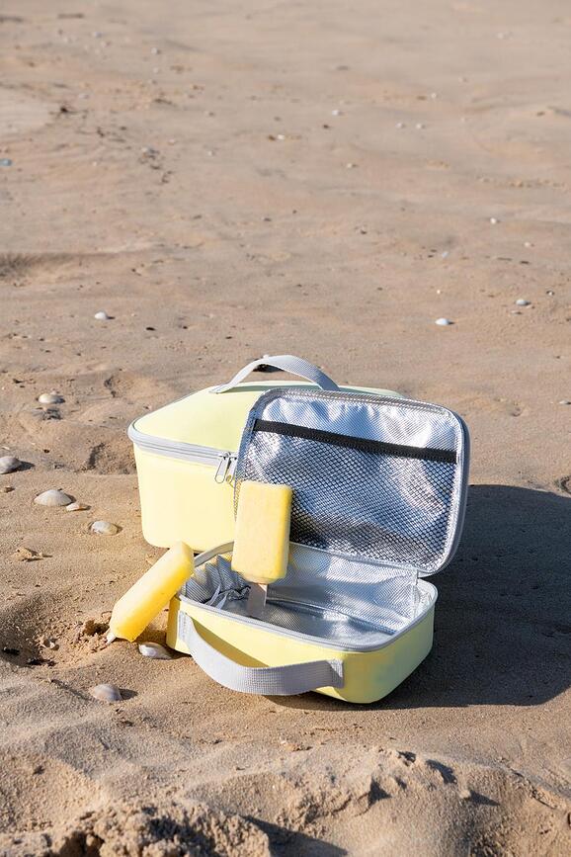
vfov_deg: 28.8
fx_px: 1665
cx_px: 286
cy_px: 428
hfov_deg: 19.5
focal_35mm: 70
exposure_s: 1/640
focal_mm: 70
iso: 200
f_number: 11
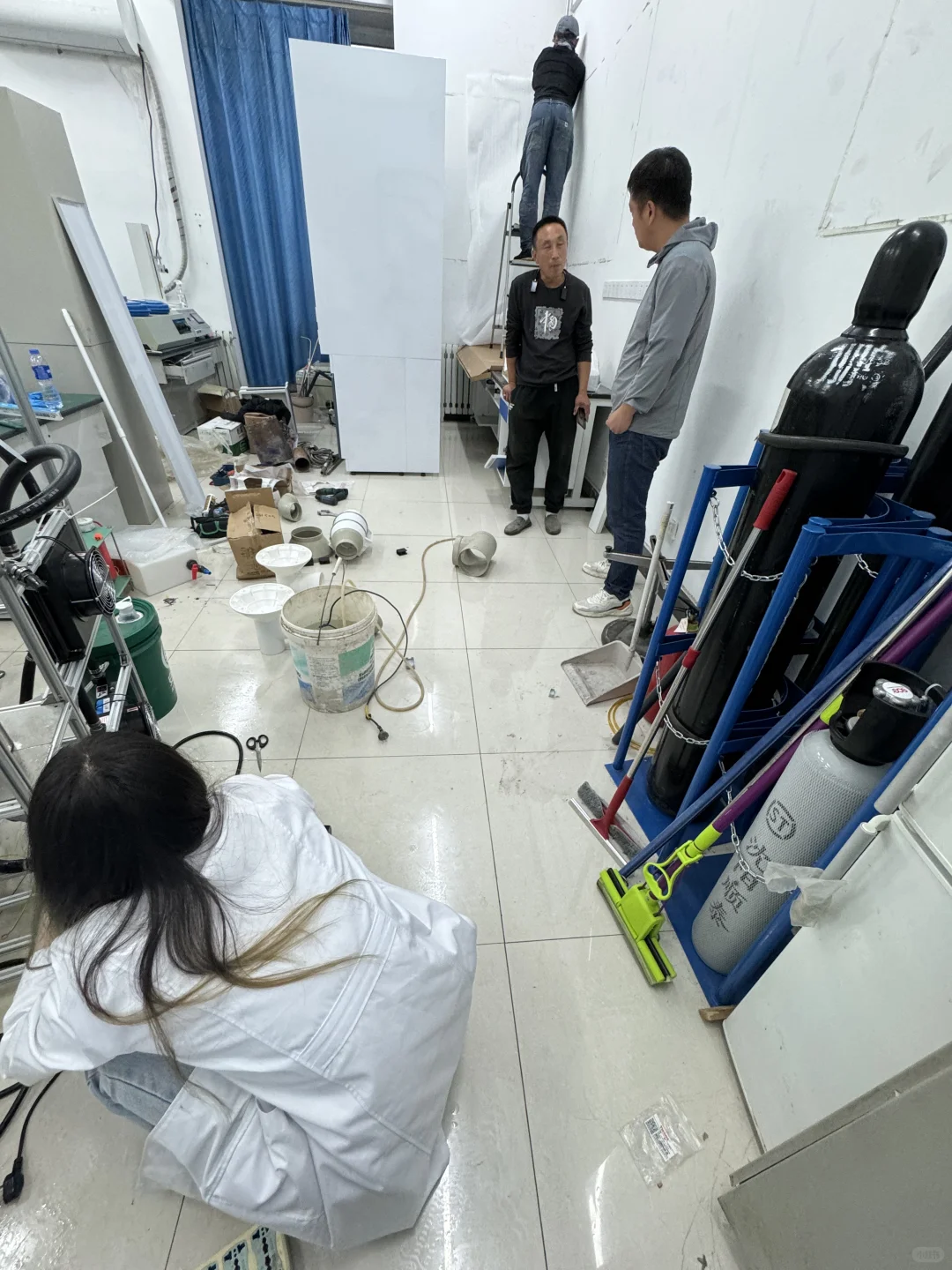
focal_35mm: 14
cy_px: 635
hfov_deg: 85.7
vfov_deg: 102.1
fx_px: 513
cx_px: 476
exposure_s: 1/100
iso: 250
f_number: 2.2
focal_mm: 2.22
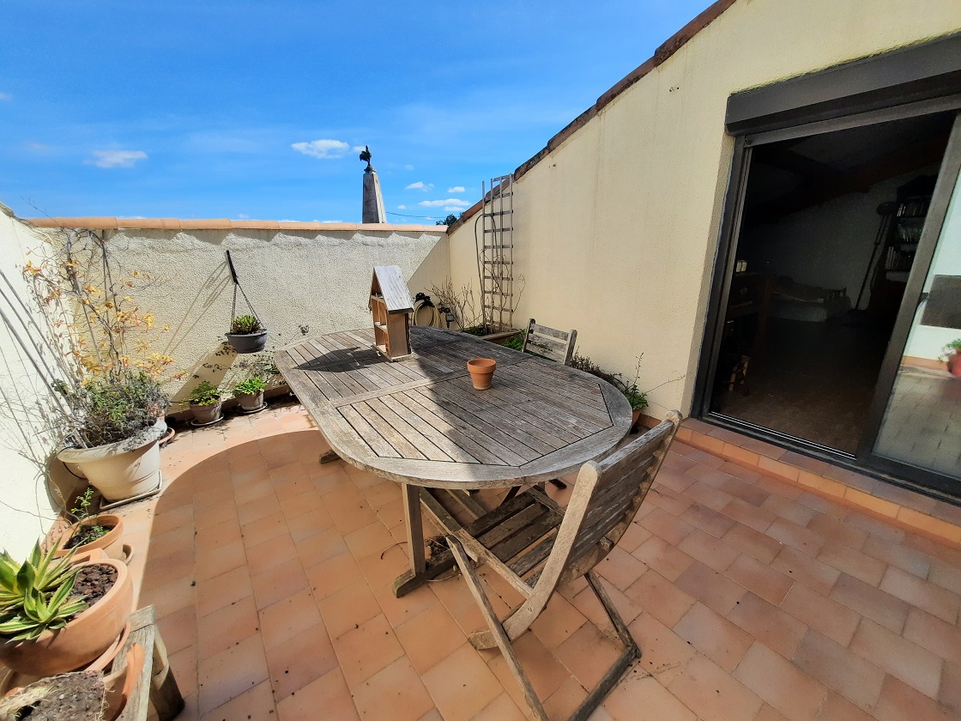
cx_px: 480
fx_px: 361
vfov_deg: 89.9
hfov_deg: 106.2
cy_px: 360
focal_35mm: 13
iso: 40
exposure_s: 1/1764
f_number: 2.2
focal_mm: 1.74
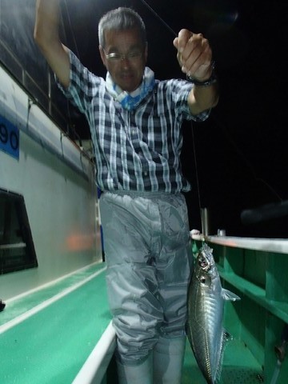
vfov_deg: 63.4
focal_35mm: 28
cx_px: 144
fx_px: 311
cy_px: 192
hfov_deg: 49.7
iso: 400
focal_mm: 5
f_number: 3.9
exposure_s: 1/30
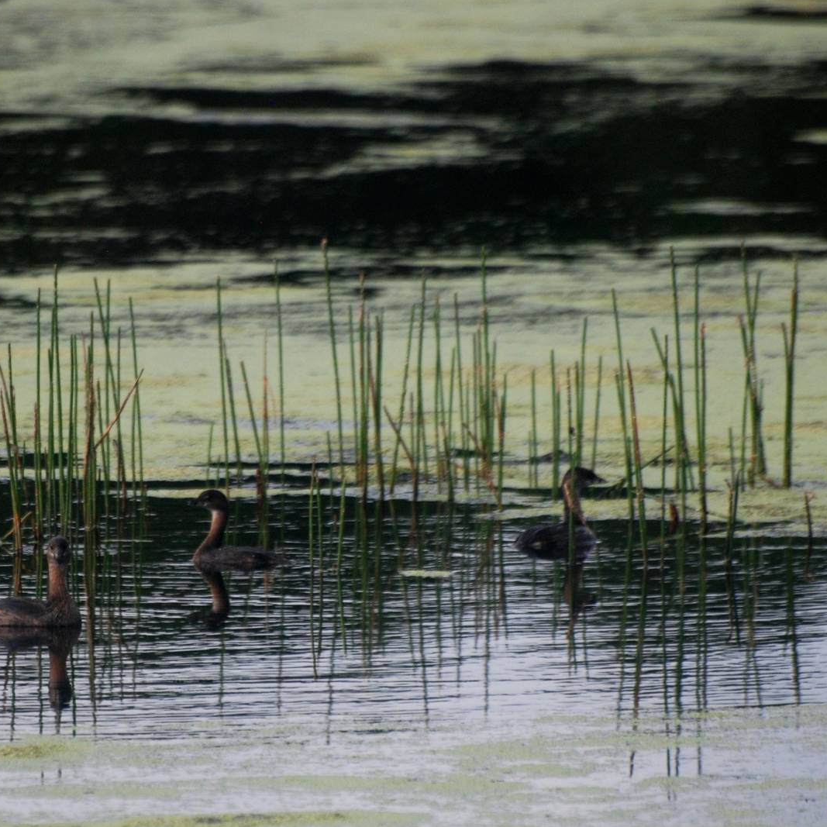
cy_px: 414
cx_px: 276
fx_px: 15515
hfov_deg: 3.1
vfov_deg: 3.1
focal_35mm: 574
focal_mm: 300
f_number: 5.6
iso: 400
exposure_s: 1/1000
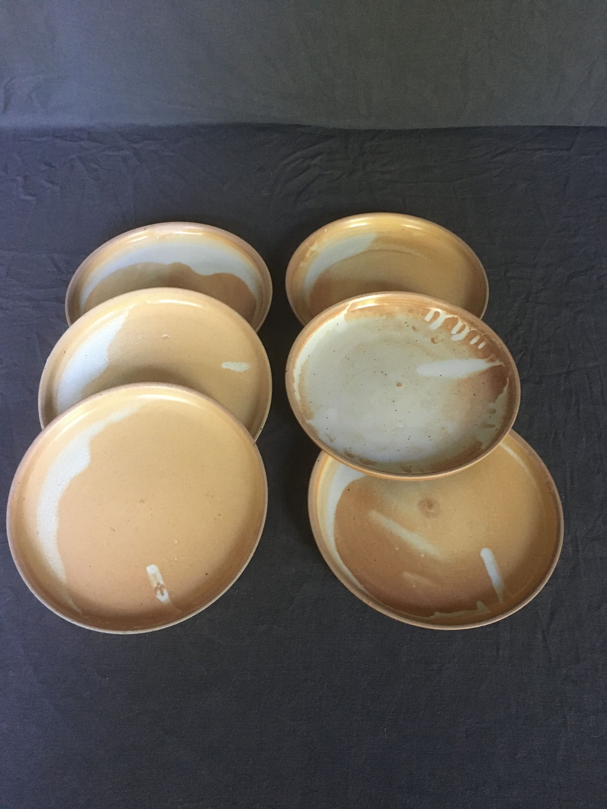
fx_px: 678
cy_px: 404
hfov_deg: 48.2
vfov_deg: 61.7
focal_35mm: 29
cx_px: 304
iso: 250
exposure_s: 1/17
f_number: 2.2
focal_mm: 4.15
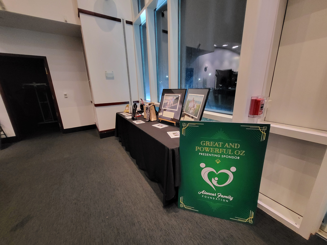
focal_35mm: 13
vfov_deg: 89.9
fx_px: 123
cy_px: 122
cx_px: 164
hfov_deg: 106.2
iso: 640
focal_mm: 1.74
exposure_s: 1/30
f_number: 2.2
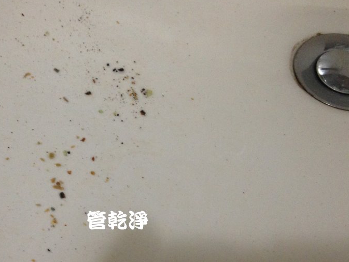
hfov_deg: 38.4
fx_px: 494
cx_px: 113
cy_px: 172
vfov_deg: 29.5
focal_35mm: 49
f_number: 2.4
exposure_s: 1/20
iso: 200
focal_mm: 4.12
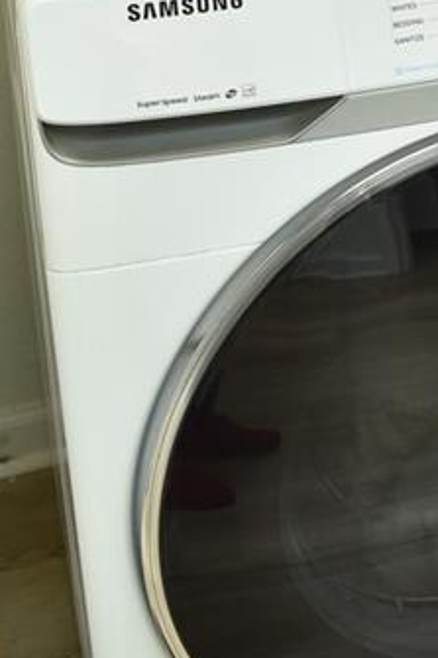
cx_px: 738
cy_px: -228
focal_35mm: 86
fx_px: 1571
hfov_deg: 14.4
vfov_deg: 21.2
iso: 640
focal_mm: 24
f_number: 3.2
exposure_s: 1/125
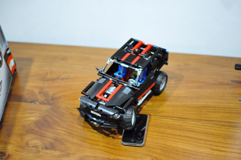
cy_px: 80
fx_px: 351
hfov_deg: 37.9
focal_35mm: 52
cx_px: 120
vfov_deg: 25.7
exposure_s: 1/160
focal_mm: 35
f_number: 2
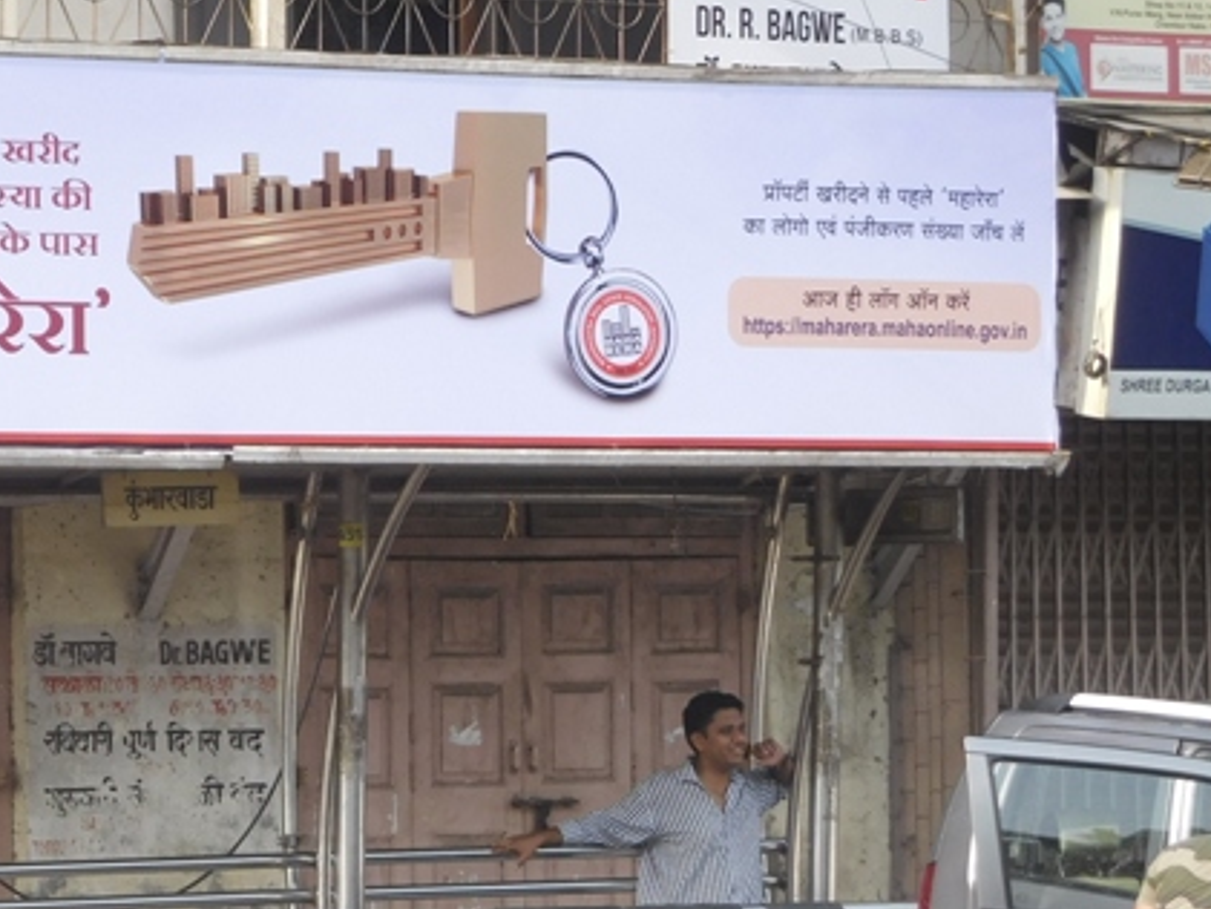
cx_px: 115
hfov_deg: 12.9
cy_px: 650
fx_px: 5319
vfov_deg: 9.8
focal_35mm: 152
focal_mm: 14.3
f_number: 4.6
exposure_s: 1/160
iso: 125
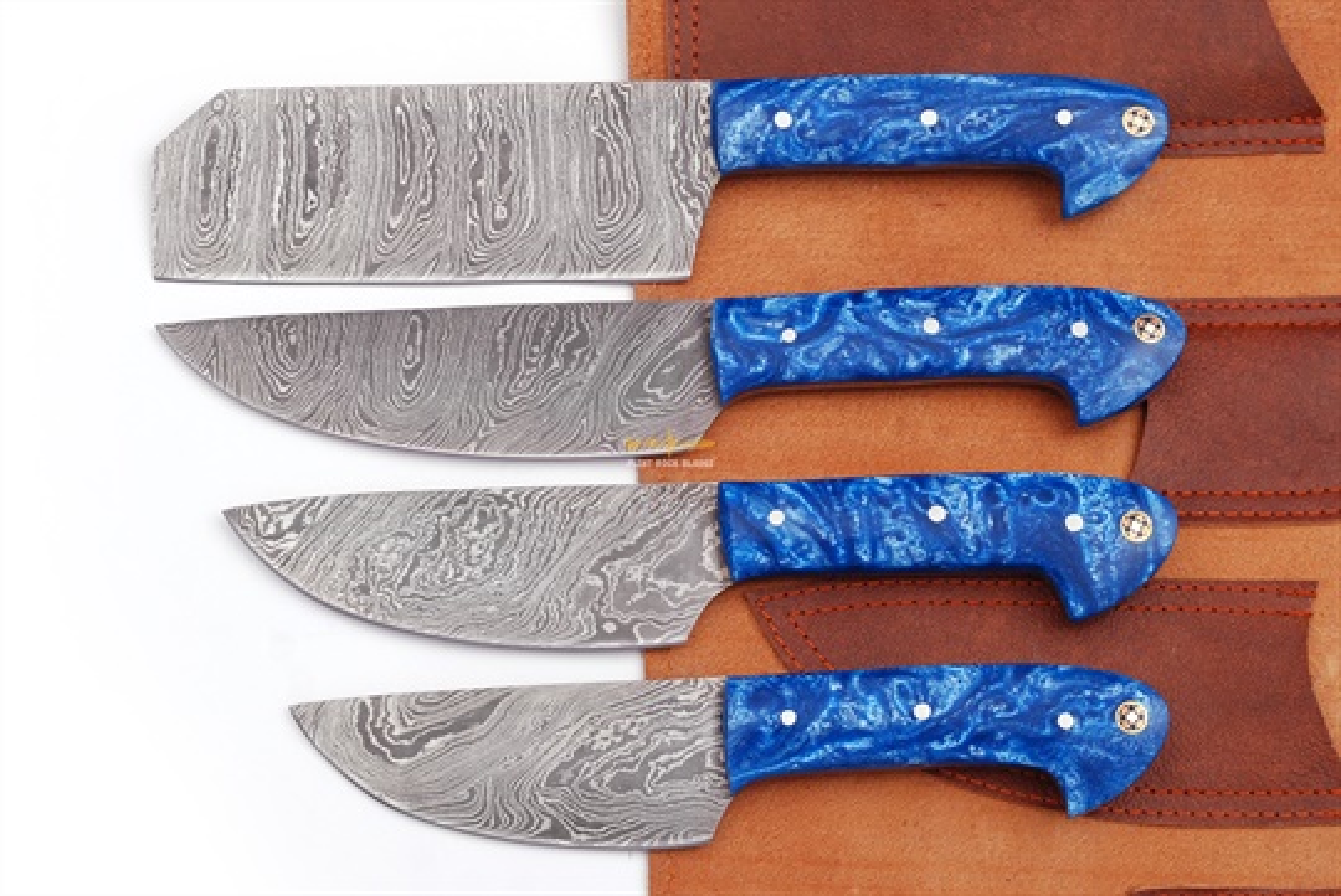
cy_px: 448
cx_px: 670
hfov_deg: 29.8
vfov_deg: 20.2
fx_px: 2516
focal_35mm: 68
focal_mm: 45
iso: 320
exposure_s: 1/125
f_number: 7.1
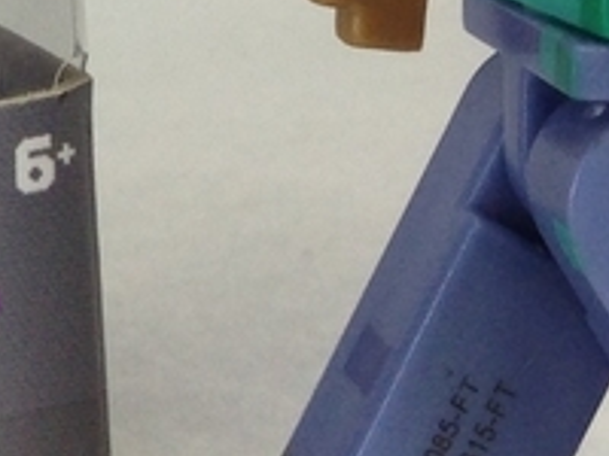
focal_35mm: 198
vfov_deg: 7.2
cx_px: -402
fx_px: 3483
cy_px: -529
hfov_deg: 9.6
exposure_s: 1/40
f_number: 2.4
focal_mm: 4.12
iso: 50
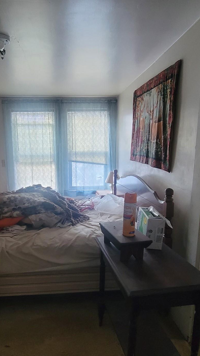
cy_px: 193
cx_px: 72
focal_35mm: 21
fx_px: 198
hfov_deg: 52.9
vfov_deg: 83.7
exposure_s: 1/30
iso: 320
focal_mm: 2.2
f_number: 2.2
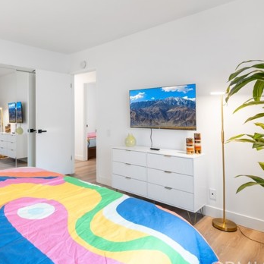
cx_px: 102
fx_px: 216
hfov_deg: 62.2
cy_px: 117
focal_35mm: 25
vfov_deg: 62.8
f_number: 8
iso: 64
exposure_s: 1/10
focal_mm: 16
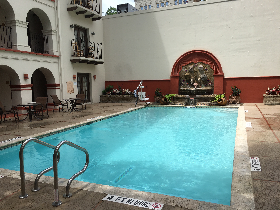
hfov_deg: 61.7
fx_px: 235
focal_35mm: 29
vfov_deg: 48.2
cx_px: 140
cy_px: 105
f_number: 2.2
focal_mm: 4.15
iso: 25
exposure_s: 1/1040
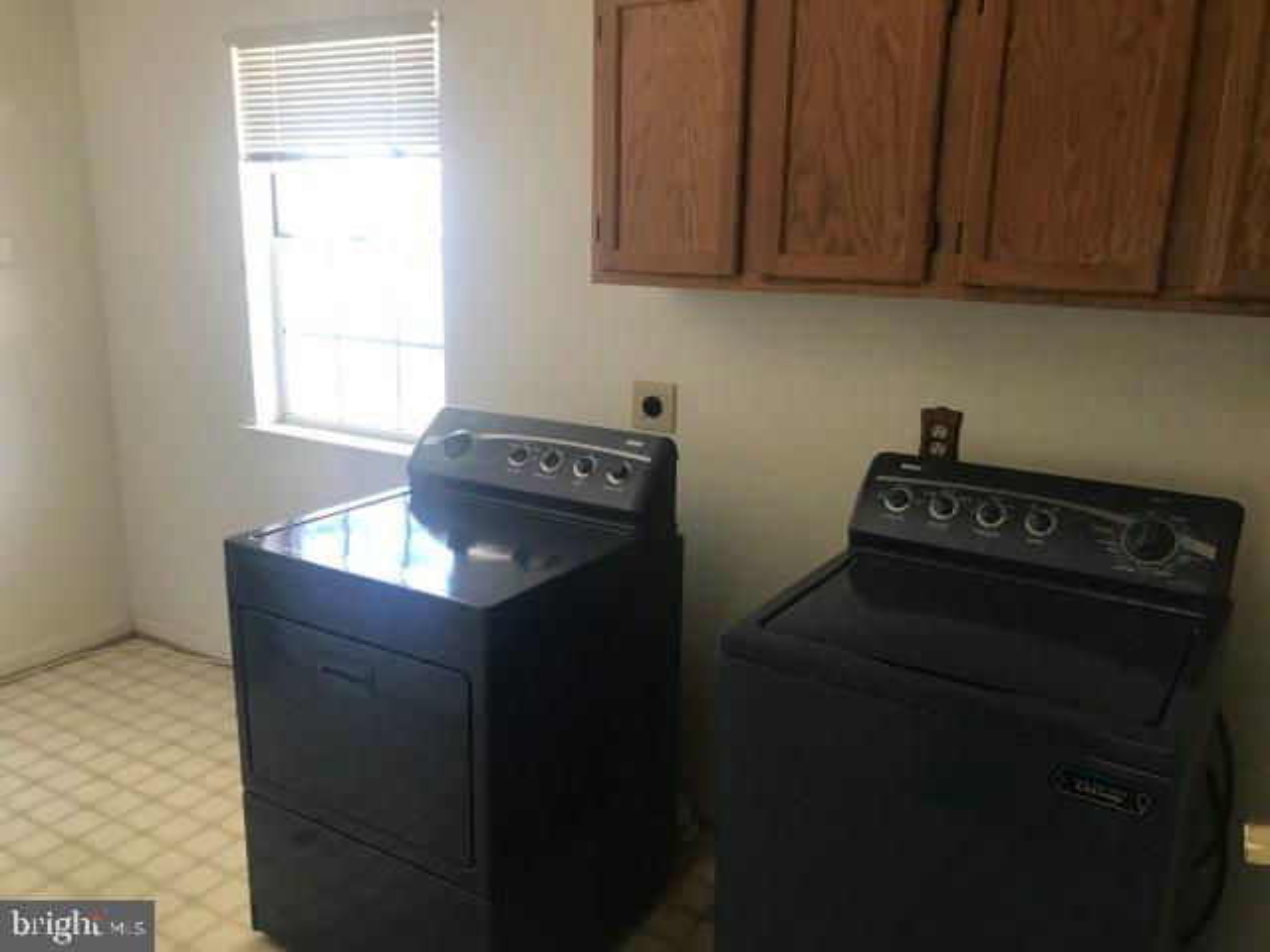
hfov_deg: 63.4
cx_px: 635
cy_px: 476
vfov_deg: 49.7
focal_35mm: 28
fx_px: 1027
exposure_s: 1/24
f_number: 1.8
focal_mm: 3.99
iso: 40
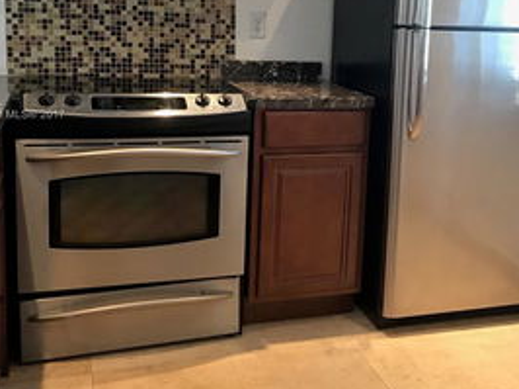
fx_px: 674
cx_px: 315
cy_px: 115
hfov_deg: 41.9
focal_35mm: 45
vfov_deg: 31.8
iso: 40
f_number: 1.8
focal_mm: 3.99
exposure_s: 1/17
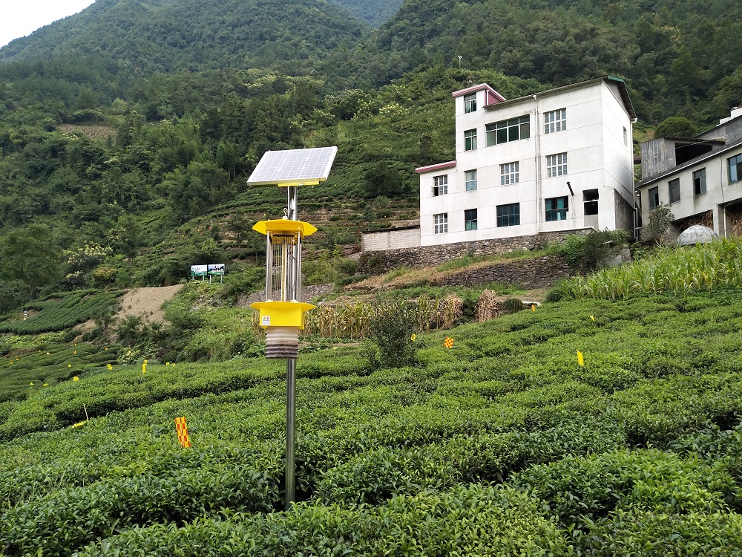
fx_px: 557
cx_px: 371
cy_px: 278
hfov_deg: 67.3
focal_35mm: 26
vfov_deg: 53.1
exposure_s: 1/215
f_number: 2
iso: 50
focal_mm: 3.88
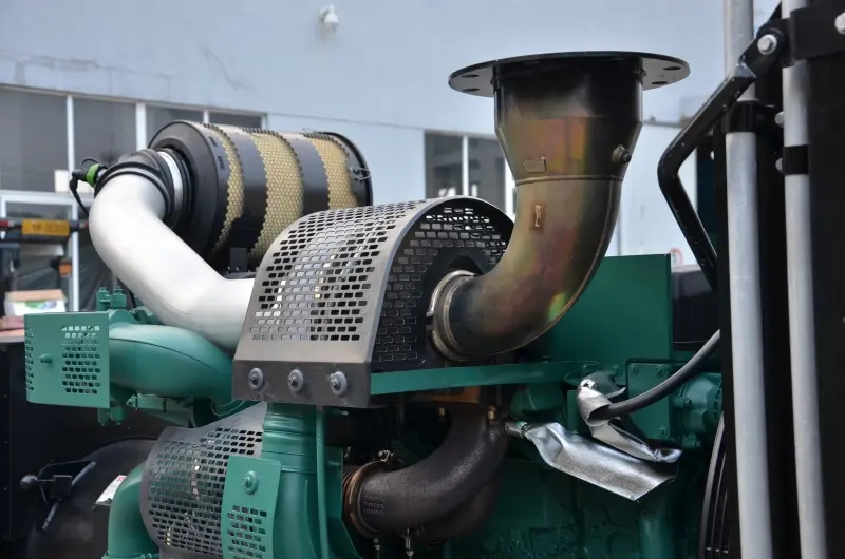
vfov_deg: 25.6
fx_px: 1230
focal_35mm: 52
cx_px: 422
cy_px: 280
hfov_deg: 37.9
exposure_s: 1/100
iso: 200
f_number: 5
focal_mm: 35
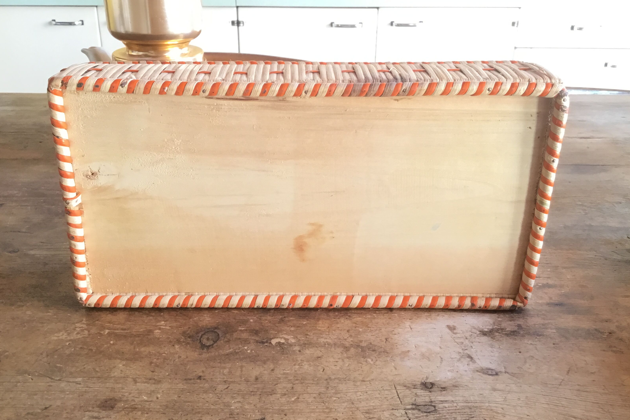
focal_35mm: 33
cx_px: 312
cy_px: 183
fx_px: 577
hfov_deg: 57.2
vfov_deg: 39.9
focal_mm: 3.3
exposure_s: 1/33
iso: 100
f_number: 2.4
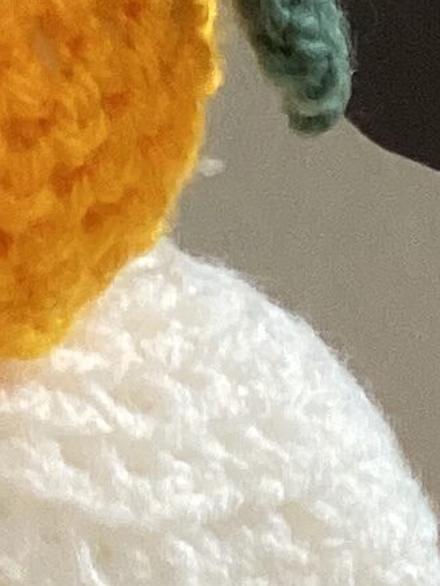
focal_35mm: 233
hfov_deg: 6.4
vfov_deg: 8.5
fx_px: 3945
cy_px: 482
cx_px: -1
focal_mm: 3.3
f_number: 2.4
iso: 320
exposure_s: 1/50
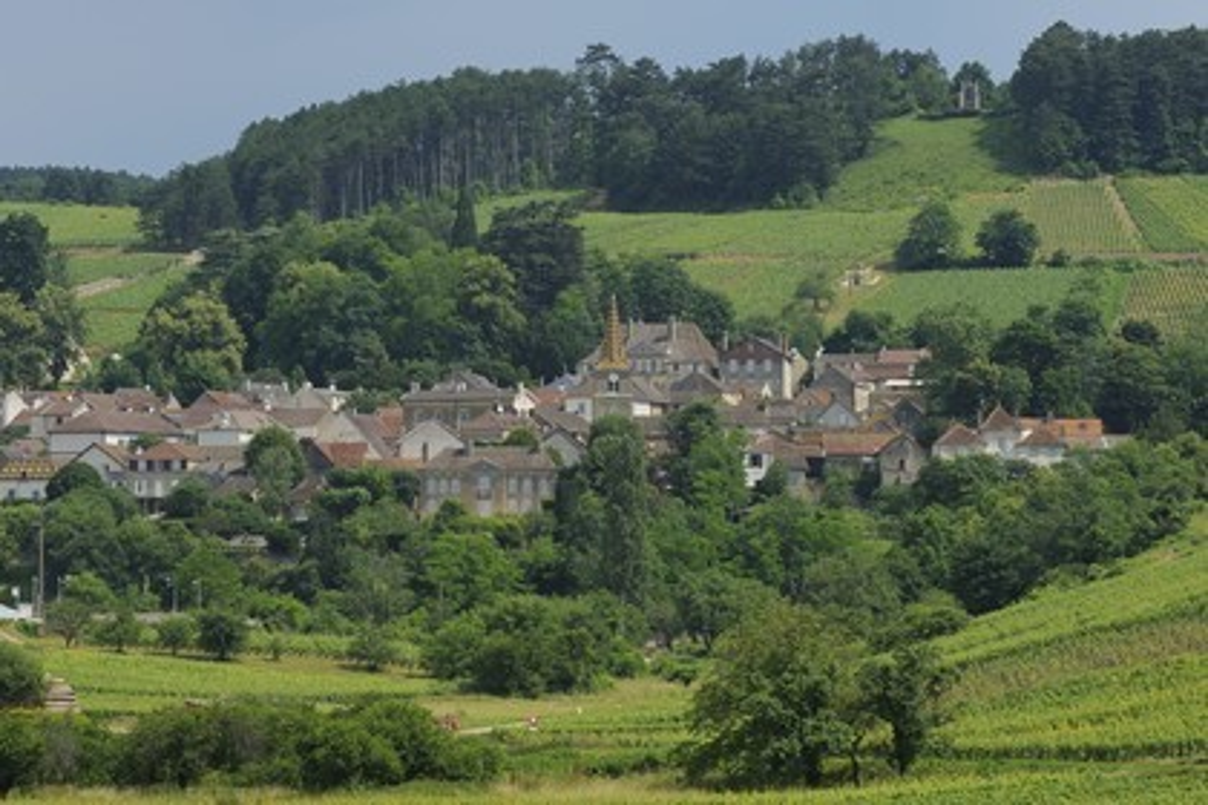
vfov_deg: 7.2
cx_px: 604
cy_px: 402
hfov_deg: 10.8
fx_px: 6375
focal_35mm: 190
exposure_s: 1/320
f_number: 10
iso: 200
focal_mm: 190
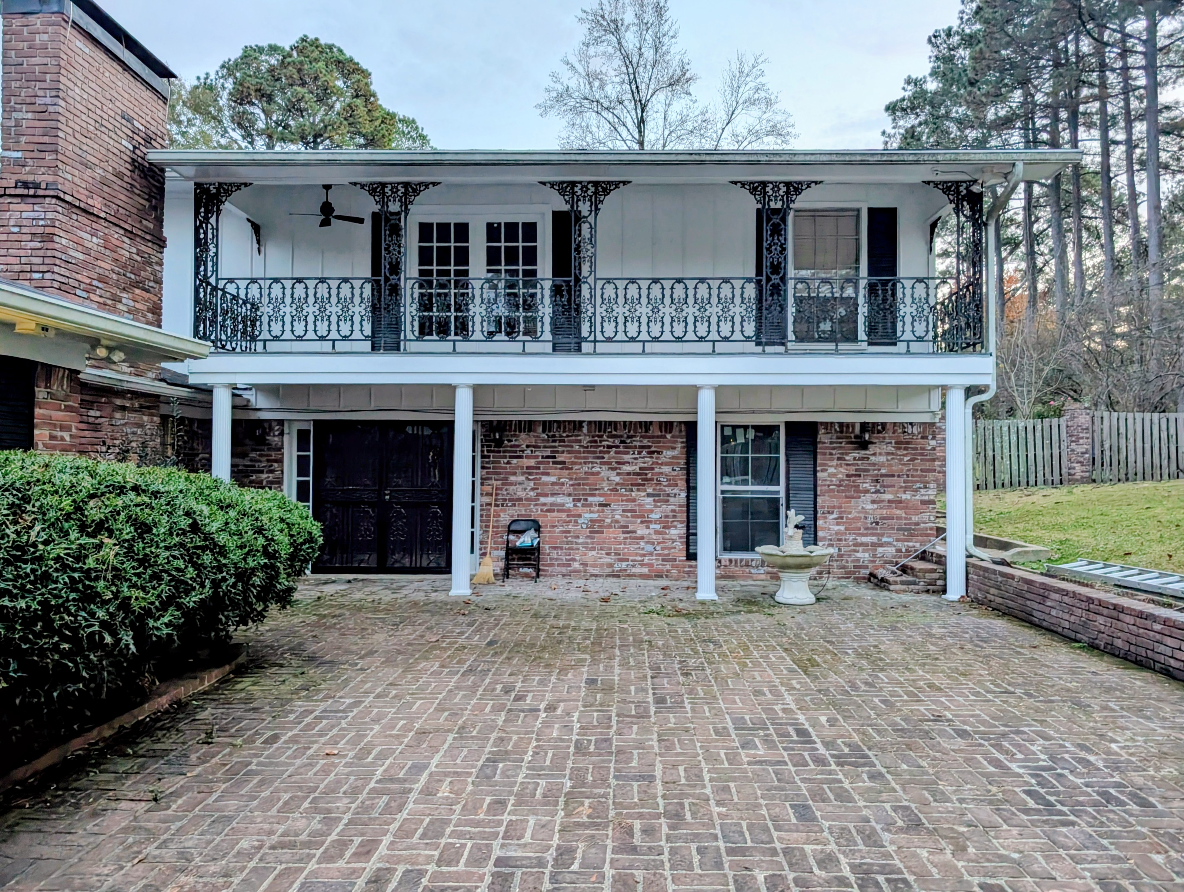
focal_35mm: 24
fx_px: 822
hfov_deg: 71.5
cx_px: 592
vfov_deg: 56.9
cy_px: 446
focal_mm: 6.9
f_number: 1.68
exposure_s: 1/17.9
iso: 524
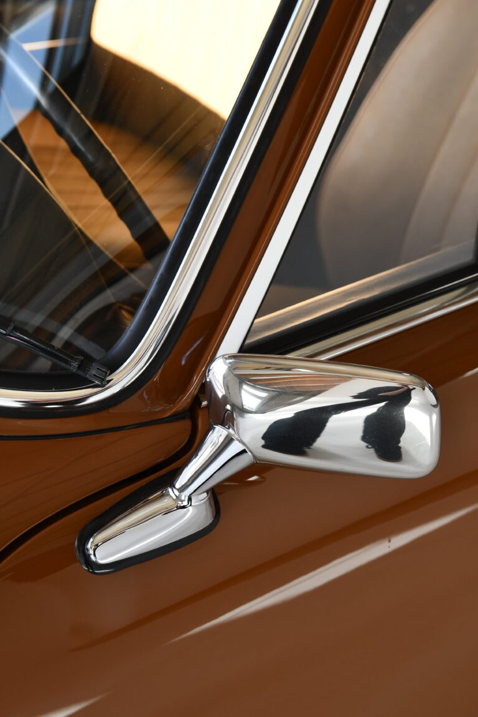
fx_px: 1494
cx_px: 239
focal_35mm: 75
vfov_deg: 27.0
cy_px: 358
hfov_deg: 18.2
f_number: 7.1
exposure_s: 1/200
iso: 500
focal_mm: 50
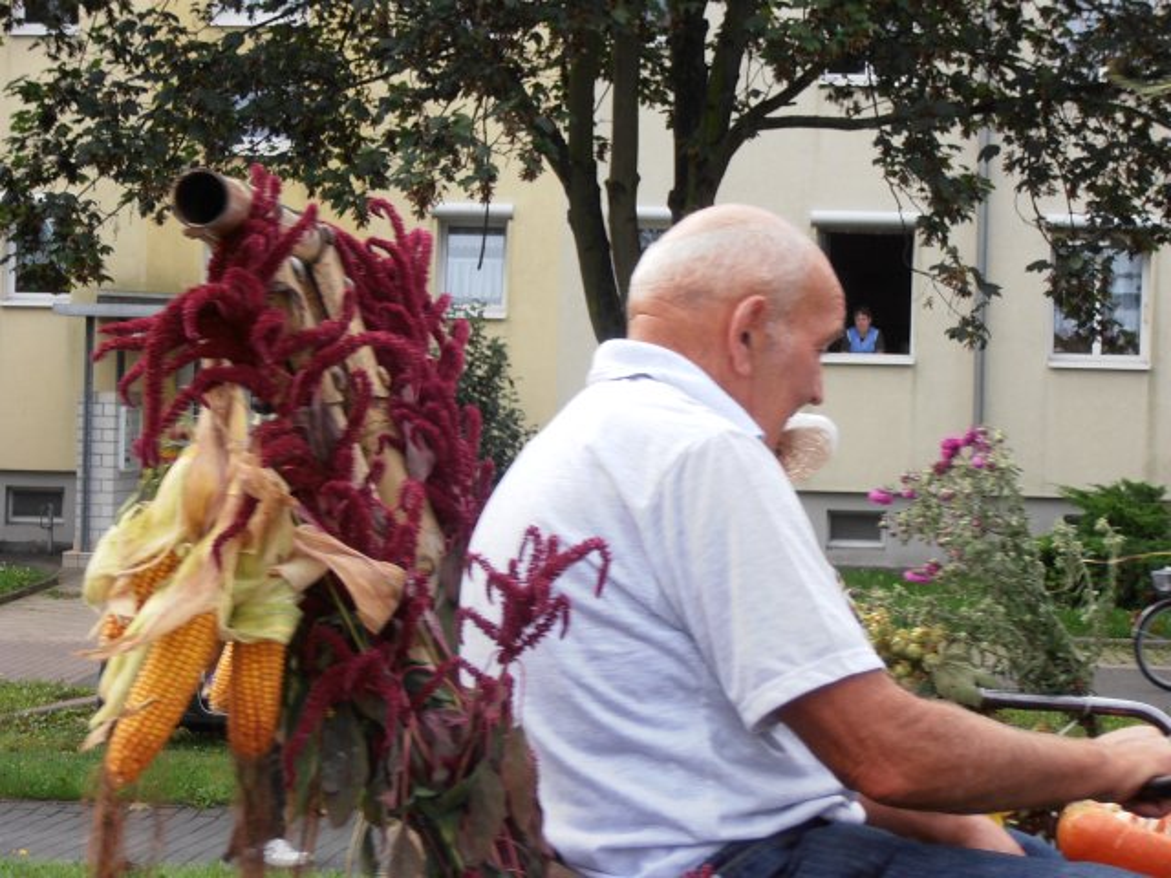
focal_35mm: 111
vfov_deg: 13.3
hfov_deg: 17.7
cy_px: 439
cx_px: 586
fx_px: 3755
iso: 80
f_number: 5.5
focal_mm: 19.64
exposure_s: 1/125
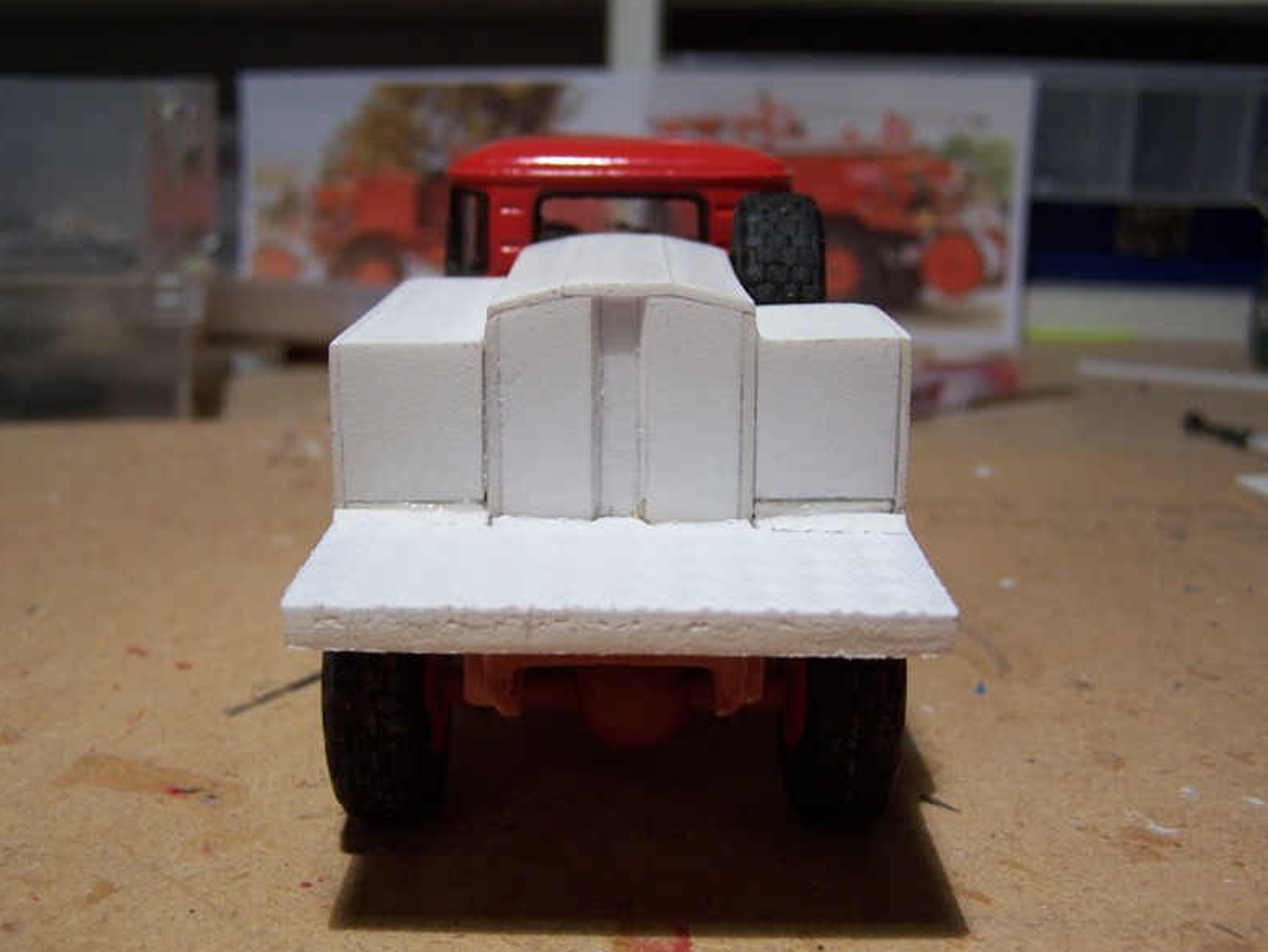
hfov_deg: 47.8
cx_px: 630
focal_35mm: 39
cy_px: 485
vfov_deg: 36.8
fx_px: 1429
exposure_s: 1/30
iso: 80
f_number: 2.8
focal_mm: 6.3
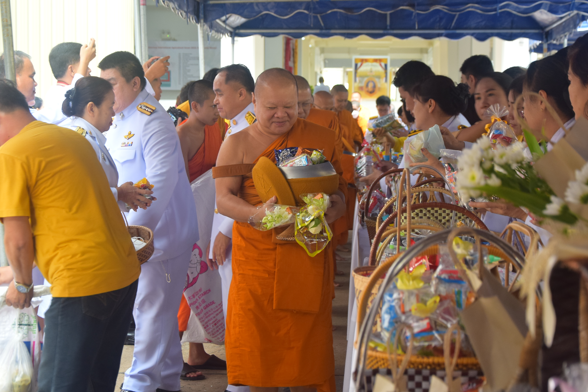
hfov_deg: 25.2
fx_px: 1317
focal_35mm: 81
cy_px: 207
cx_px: 310
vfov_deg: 16.9
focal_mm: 45
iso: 500
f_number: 4.8
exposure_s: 1/80
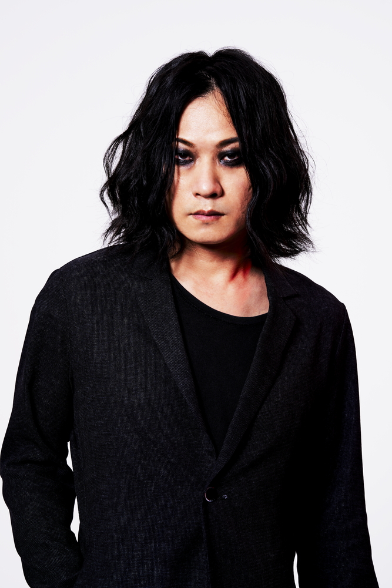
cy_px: 294
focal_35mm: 135
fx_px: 2206
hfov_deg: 10.2
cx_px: 196
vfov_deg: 15.2
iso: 100
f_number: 8
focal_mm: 135
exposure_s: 1/50
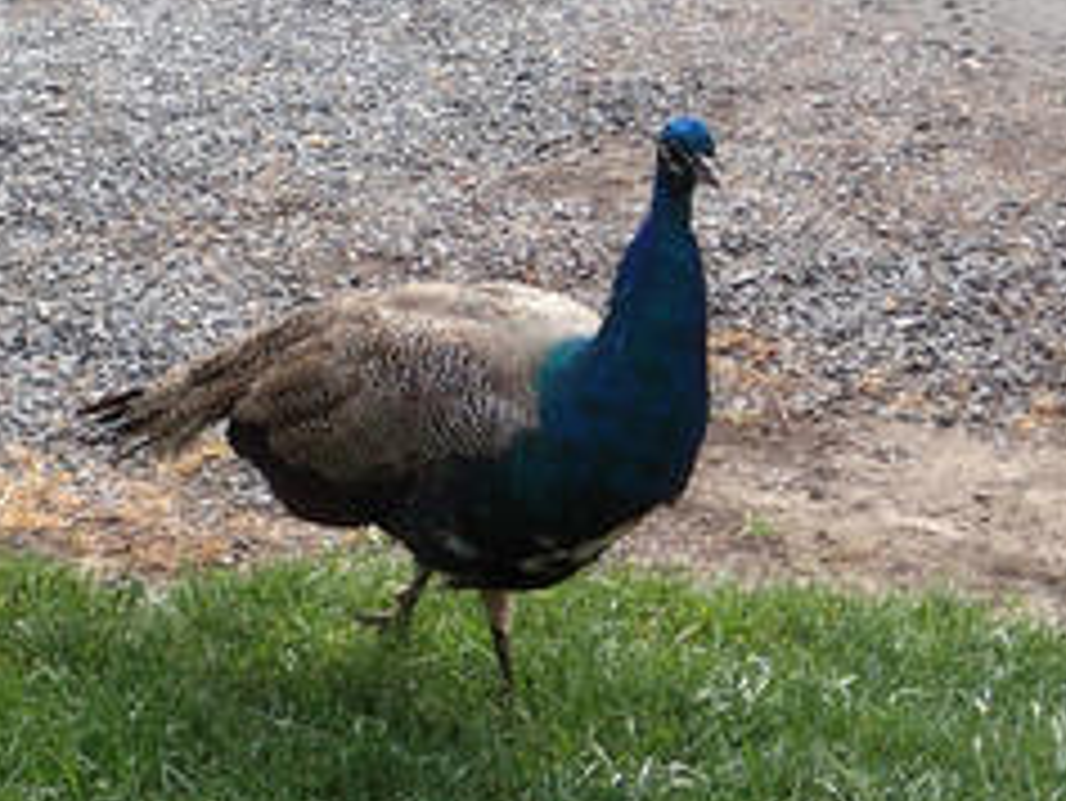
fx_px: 5854
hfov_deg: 10.4
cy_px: 252
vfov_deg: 7.8
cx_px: 351
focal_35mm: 190
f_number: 4.9
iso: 400
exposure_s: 1/100
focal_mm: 18
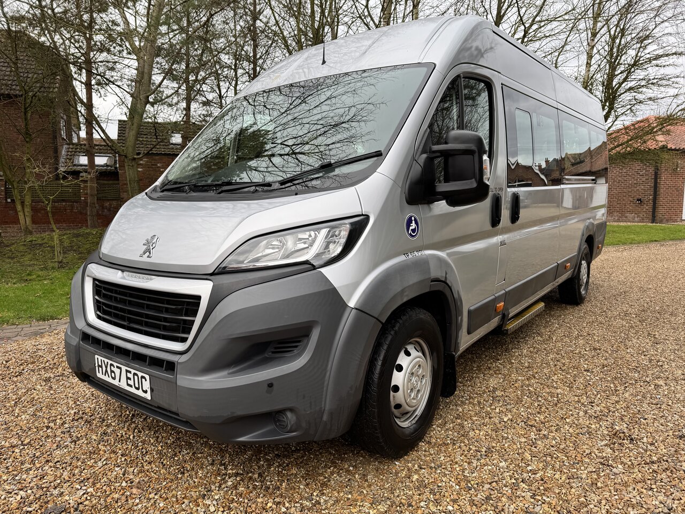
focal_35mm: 24
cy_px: 257
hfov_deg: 71.6
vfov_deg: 56.8
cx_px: 342
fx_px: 475
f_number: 1.78
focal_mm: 6.76
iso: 80
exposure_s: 1/544
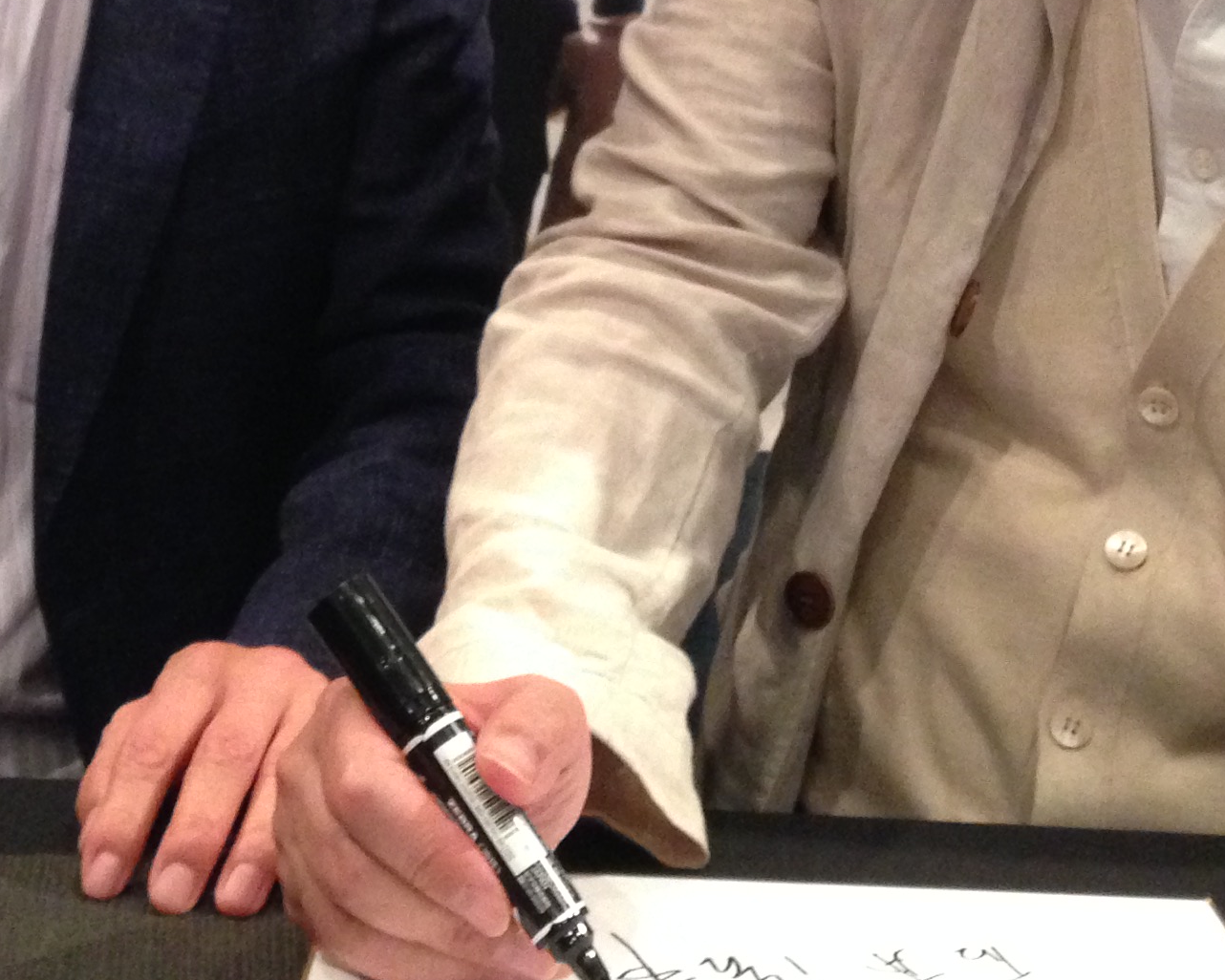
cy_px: -98
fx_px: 2973
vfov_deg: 18.0
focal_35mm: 82
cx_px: 548
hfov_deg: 23.3
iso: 400
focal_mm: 4.12
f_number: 2.4
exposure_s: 1/15
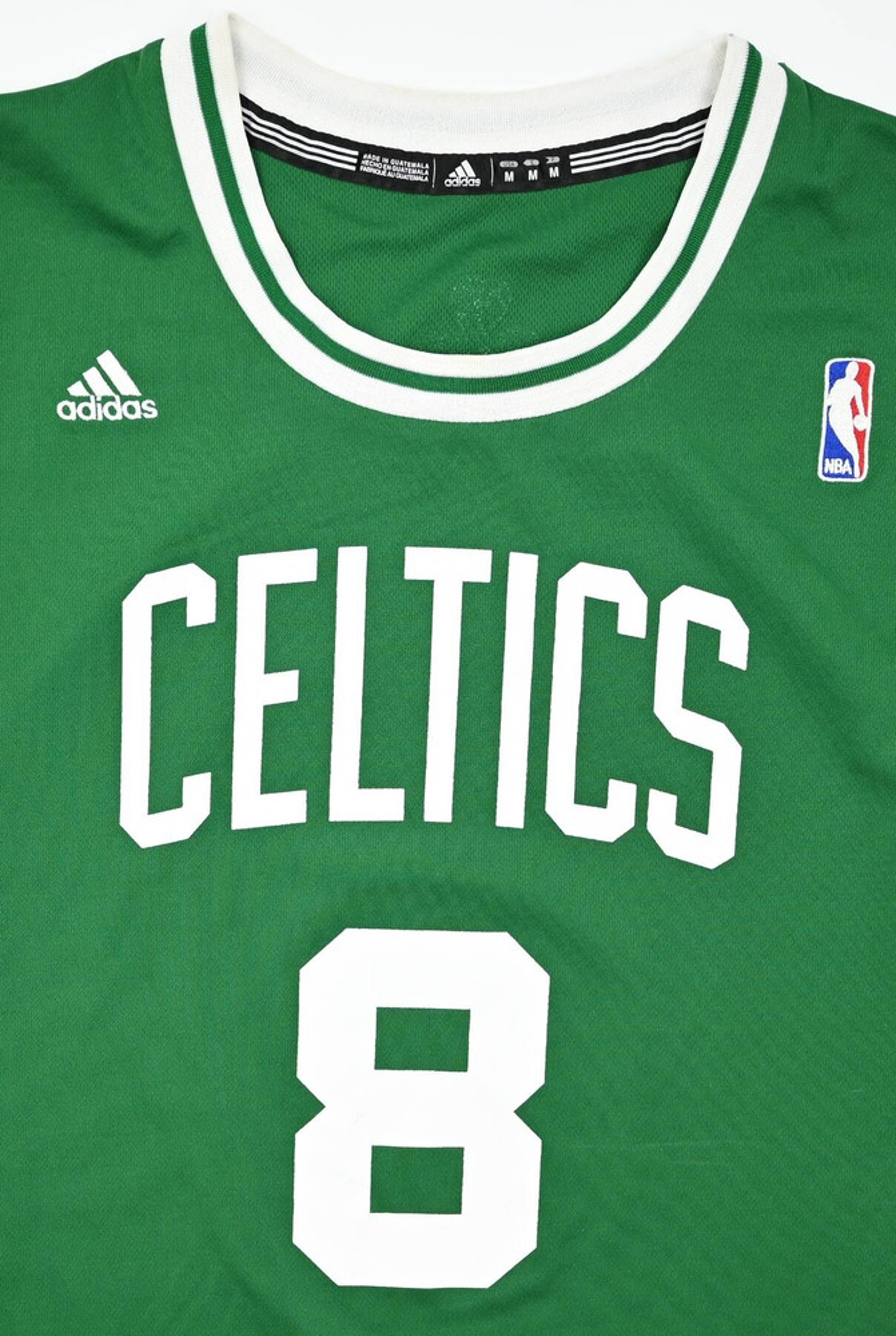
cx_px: 448
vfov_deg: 73.6
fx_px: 892
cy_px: 668
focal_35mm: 24
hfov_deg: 53.3
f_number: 4.8
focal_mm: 24
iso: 200
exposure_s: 1/125
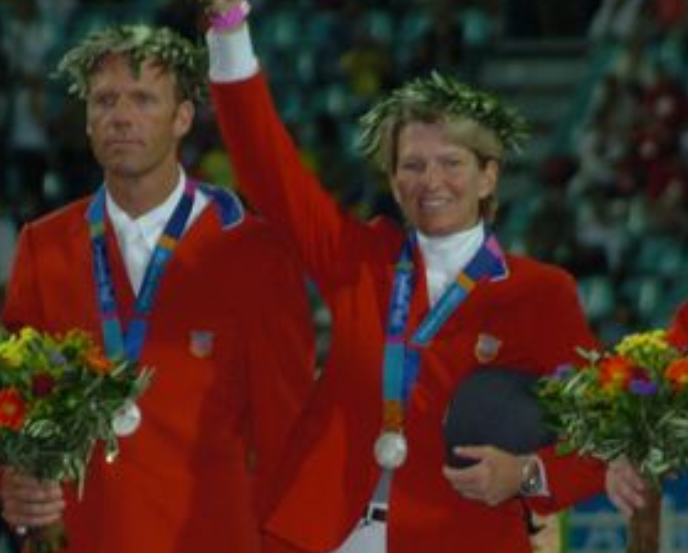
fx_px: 11154
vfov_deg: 2.8
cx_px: 261
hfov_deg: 3.5
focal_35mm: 547
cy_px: 291
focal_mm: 170
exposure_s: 1/250
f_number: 5.6
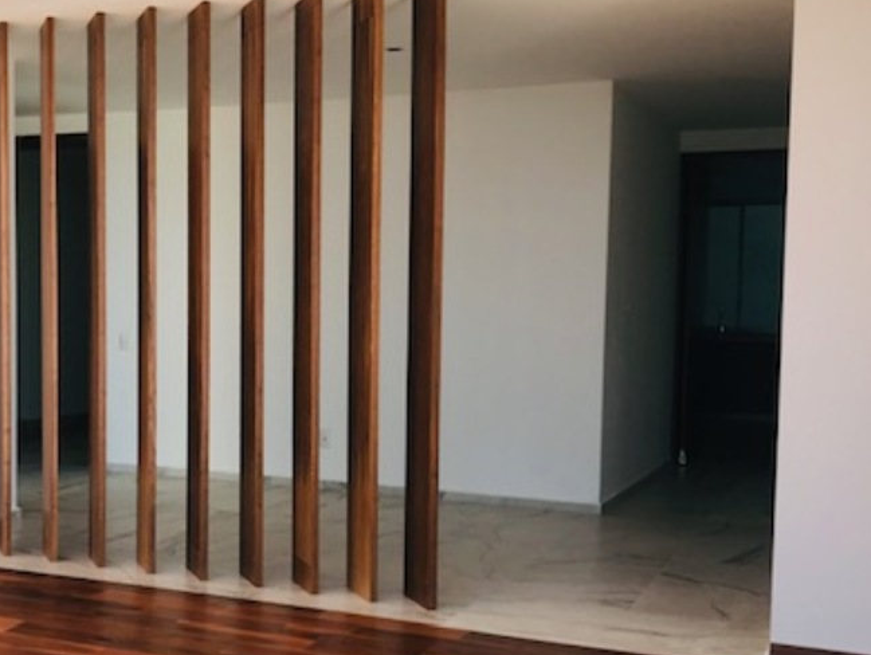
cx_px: 282
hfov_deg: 40.6
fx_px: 1159
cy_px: 394
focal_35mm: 46
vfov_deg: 31.5
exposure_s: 1/725
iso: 20
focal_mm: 3.99
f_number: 1.8
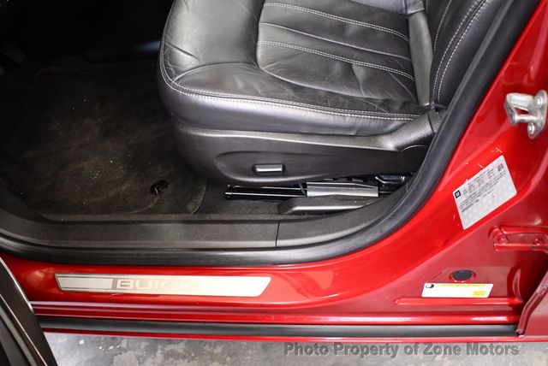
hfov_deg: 53.1
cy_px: 183
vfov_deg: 36.9
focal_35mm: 36
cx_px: 274
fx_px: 548
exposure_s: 1/80
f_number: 3.5
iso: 3200
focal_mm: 18
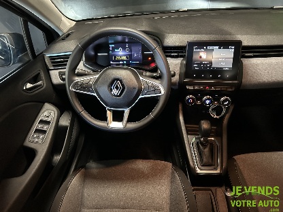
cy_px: 106
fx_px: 213
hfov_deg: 67.3
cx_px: 142
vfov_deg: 53.1
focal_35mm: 26
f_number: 1.5
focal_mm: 5.7
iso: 640
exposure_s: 1/33
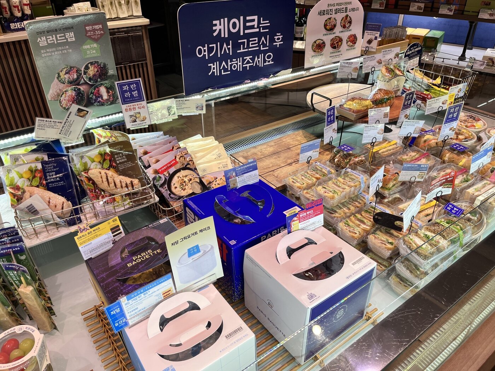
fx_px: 372
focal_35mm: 26
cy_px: 186
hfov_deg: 67.3
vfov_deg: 53.1
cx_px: 248
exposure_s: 1/144
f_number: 1.6
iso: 32
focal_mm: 5.1
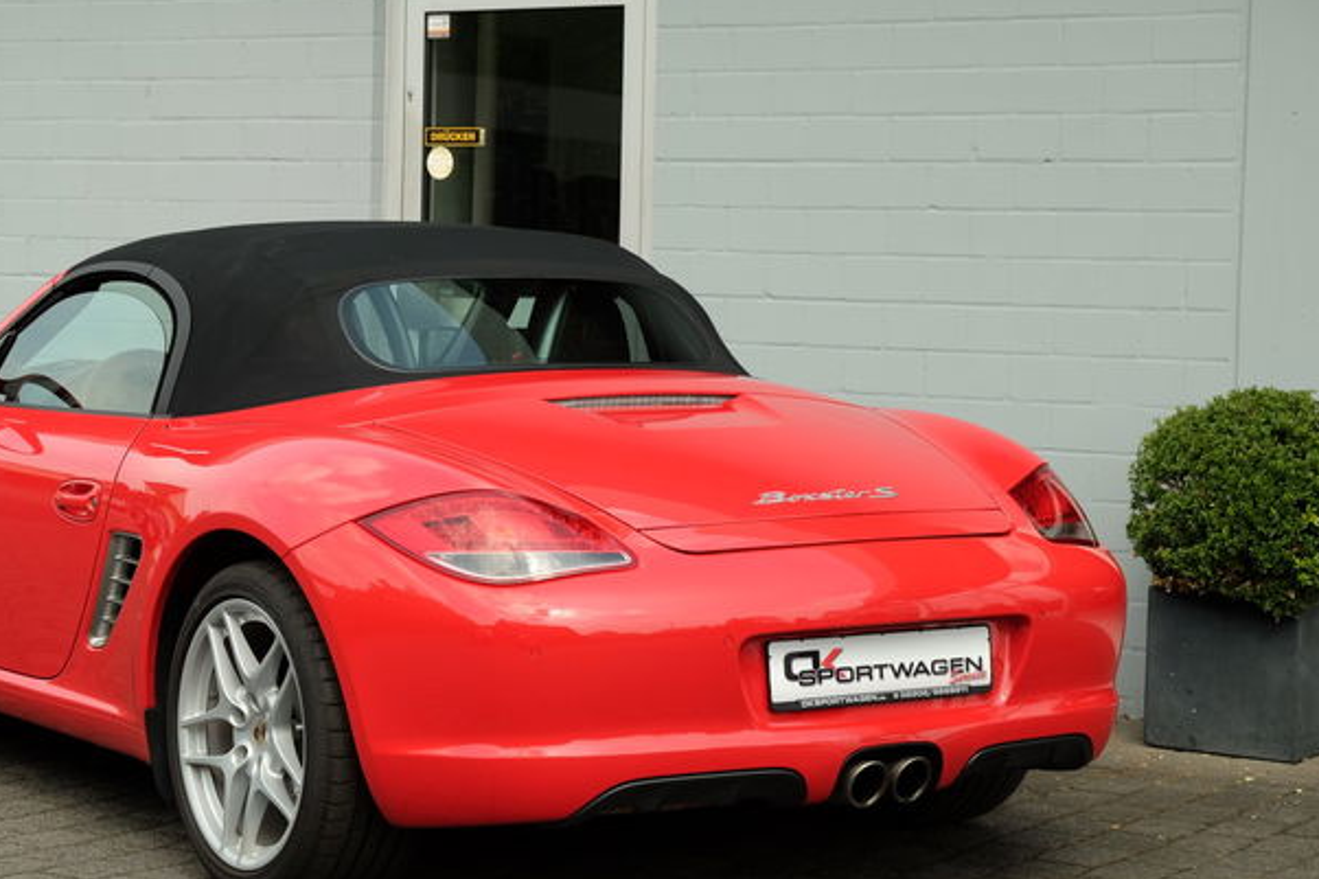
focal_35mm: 88
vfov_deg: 15.5
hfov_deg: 23.1
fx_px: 3223
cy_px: 498
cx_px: 513
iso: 200
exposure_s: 1/320
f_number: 5.6
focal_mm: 46.3
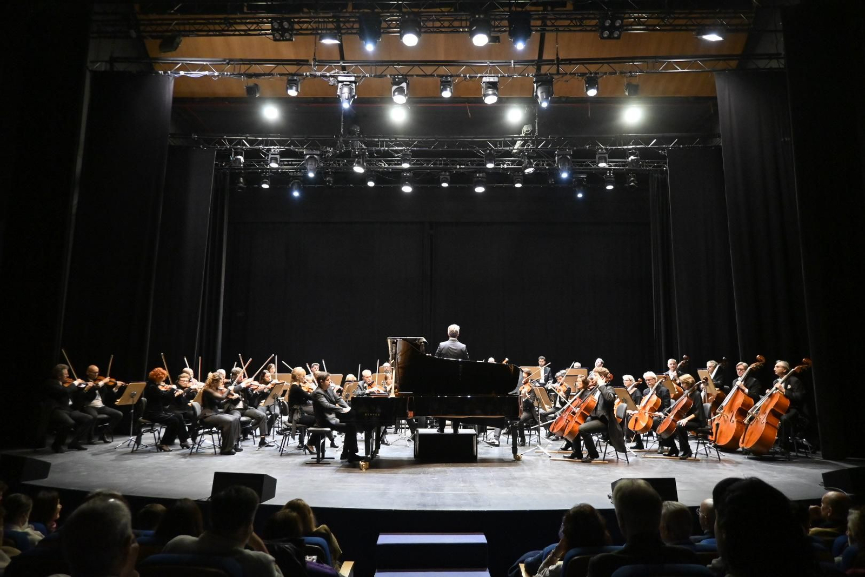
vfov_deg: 53.1
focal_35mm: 24
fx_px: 577
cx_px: 432
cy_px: 288
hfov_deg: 73.7
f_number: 4
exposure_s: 1/160
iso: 2000
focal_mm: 16
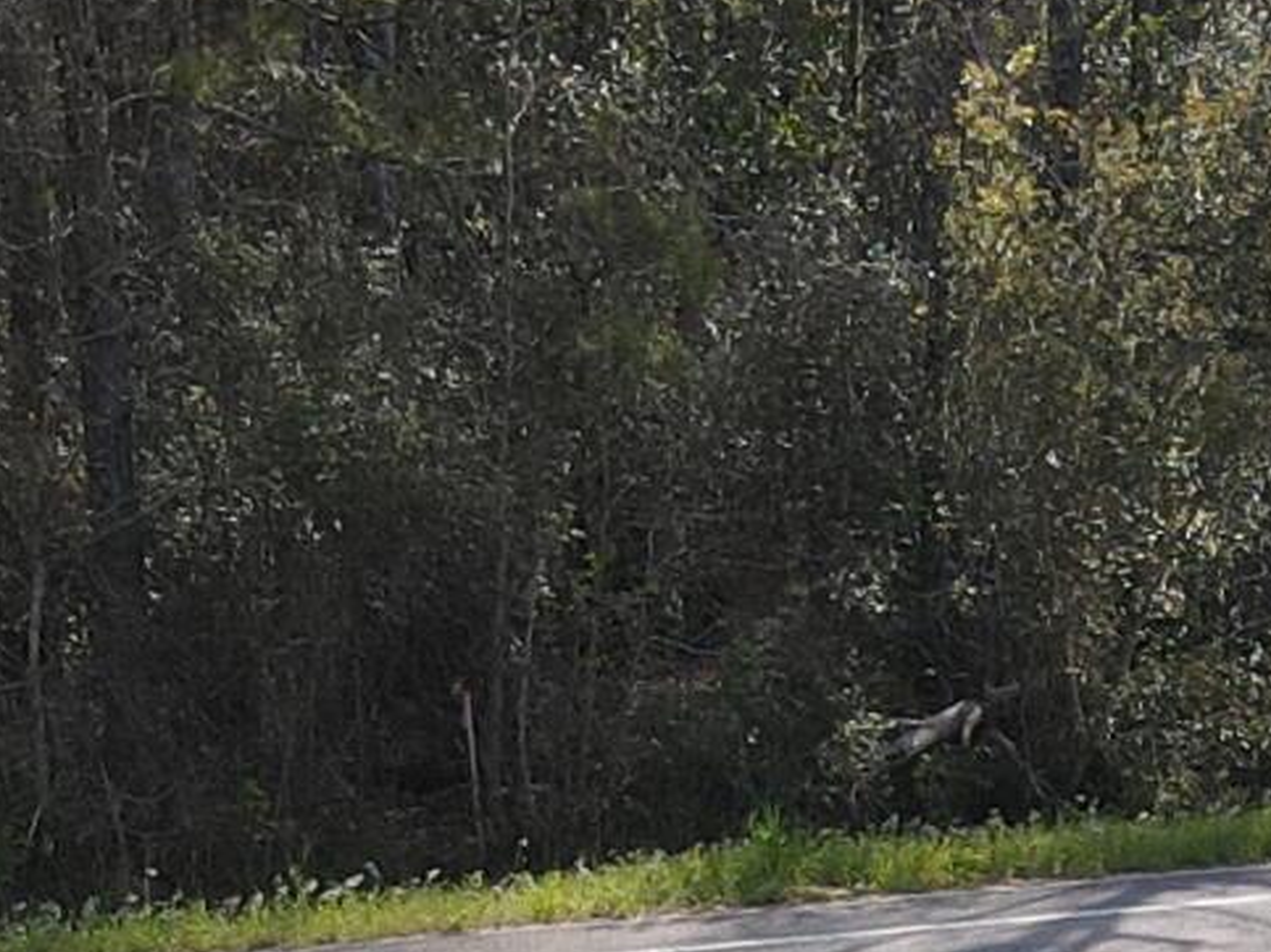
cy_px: 2164
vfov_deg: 9.1
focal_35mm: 149
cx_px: 984
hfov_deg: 13.2
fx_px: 5469
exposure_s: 1/320
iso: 100
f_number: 2.8
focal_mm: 4.5
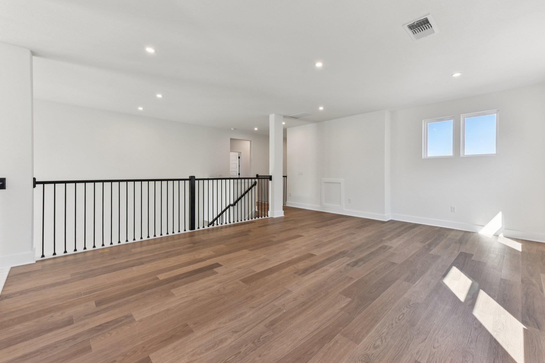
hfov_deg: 100.3
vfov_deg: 77.3
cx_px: 289
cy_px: 175
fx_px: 227
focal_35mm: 15
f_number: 8
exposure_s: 1/80
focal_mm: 14
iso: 400
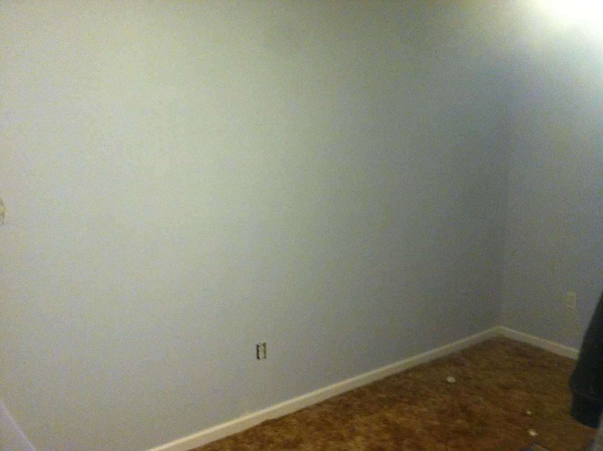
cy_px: 226
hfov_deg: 52.7
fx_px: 609
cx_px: 302
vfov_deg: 40.6
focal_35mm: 35
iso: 400
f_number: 2.8
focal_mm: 3.85
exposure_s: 1/15
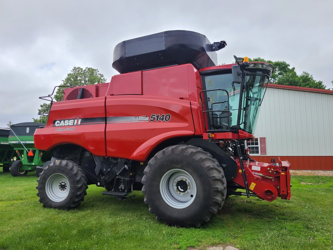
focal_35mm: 26
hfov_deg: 67.3
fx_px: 250
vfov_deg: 53.1
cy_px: 125
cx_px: 166
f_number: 1.8
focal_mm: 5.4
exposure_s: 1/911
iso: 40
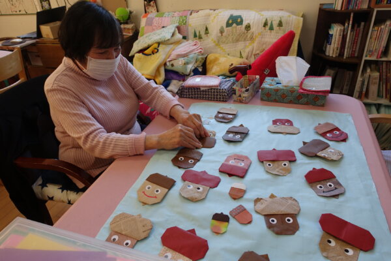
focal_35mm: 24
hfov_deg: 73.7
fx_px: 261
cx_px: 196
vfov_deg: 53.1
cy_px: 130
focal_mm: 8.8
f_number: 3.2
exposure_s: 1/80
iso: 125
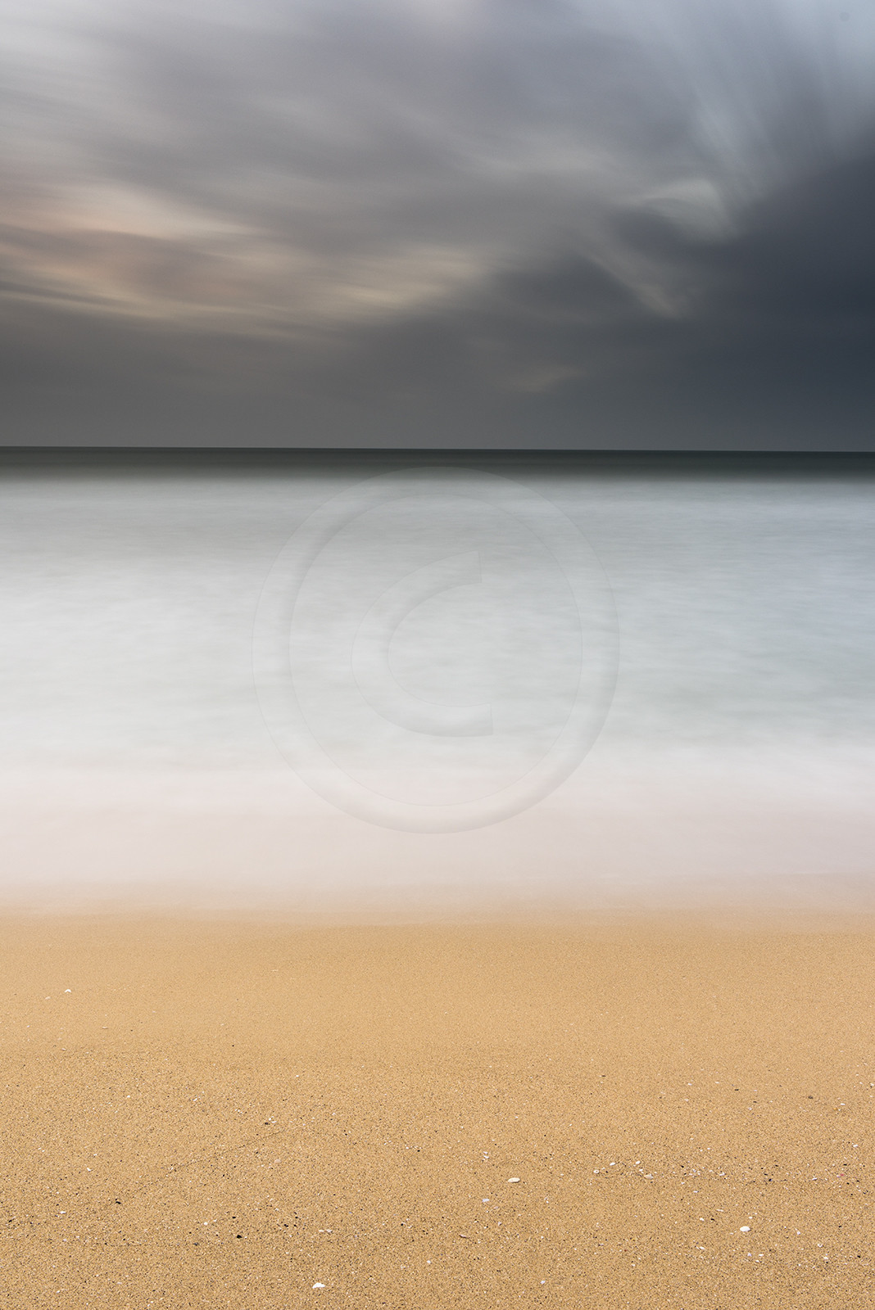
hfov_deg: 37.9
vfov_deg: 54.4
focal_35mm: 35
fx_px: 1275
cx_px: 438
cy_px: 655
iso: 125
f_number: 11
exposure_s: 242
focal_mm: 35
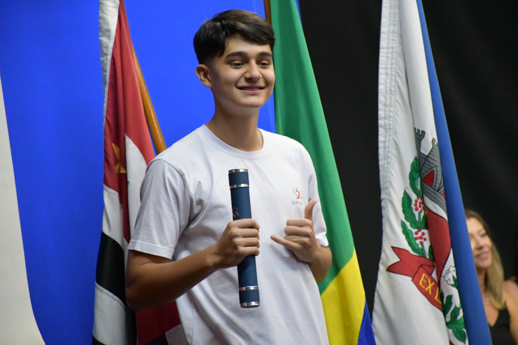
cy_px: 172
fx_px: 2503
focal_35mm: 174
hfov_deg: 11.8
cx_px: 259
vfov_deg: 7.9
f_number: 5.6
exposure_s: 1/125
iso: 10000
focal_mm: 116
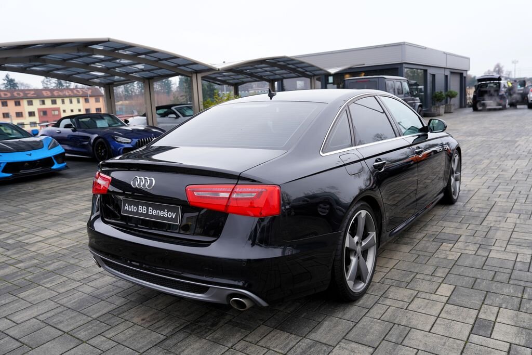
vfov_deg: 45.0
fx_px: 429
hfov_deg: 63.7
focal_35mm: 29
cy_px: 178
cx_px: 266
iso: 100
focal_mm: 29
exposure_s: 1/60
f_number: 4
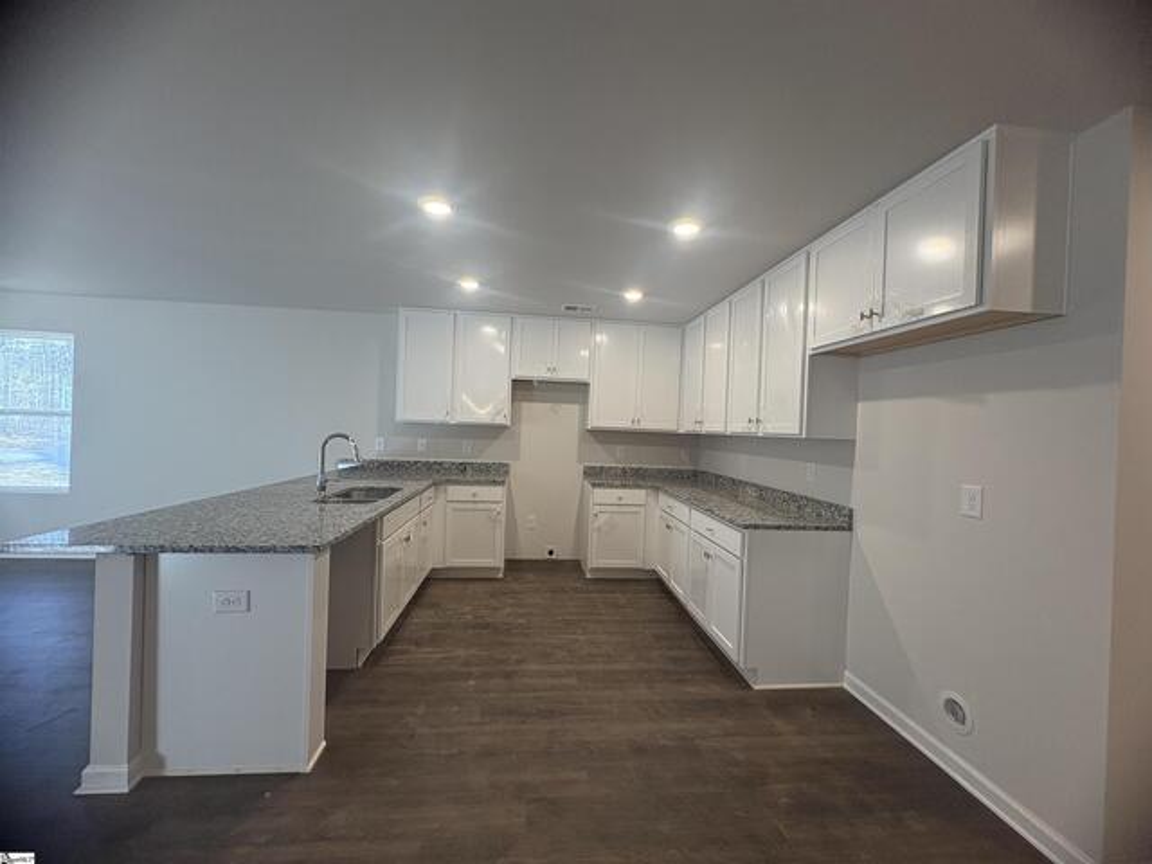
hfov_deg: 102.1
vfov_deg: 85.7
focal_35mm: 14
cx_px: 576
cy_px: 432
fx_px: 466
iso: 160
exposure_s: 1/120
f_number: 2.2
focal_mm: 2.22
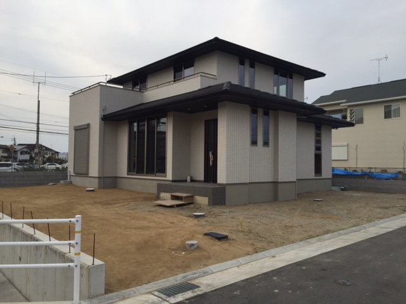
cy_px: 152
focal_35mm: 29
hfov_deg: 61.7
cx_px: 203
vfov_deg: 48.2
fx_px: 340
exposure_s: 1/527
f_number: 2.2
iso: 32
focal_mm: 4.15
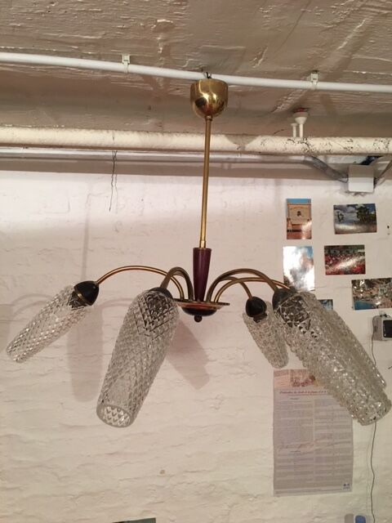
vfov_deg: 61.7
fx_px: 438
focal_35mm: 29
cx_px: 196
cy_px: 262
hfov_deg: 48.2
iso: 80
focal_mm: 4.15
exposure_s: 1/17
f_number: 2.2
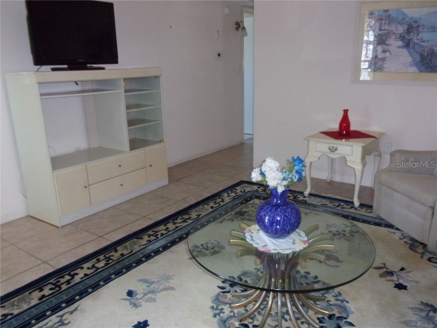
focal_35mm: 28
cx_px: 218
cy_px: 164
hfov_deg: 63.4
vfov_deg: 49.7
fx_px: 353
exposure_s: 1/34
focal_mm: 5.1
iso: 500
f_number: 3.9
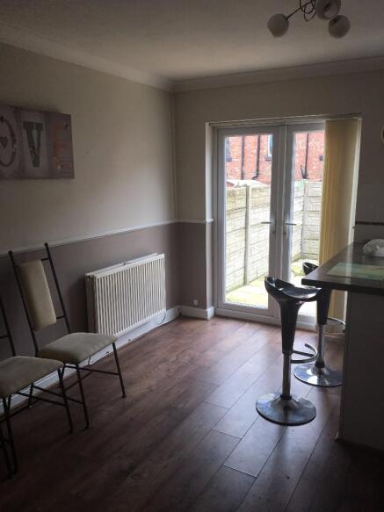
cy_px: 256
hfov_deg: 48.2
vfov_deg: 61.7
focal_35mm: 29
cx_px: 192
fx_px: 429
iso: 40
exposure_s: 1/100
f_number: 2.2
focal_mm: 4.15
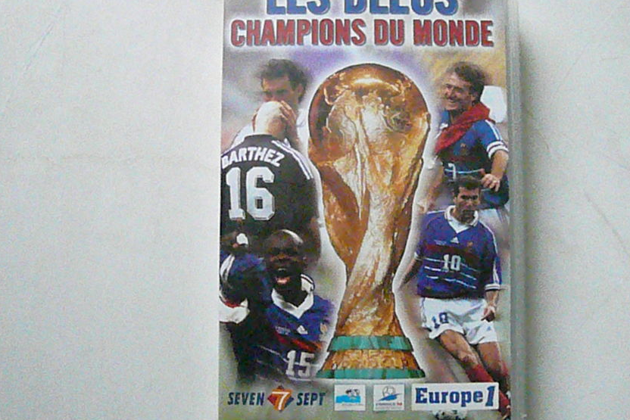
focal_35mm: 35
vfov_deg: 37.9
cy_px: 198
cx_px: 360
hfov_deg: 54.2
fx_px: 613
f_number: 8
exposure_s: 1/160
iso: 3200
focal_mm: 4.6
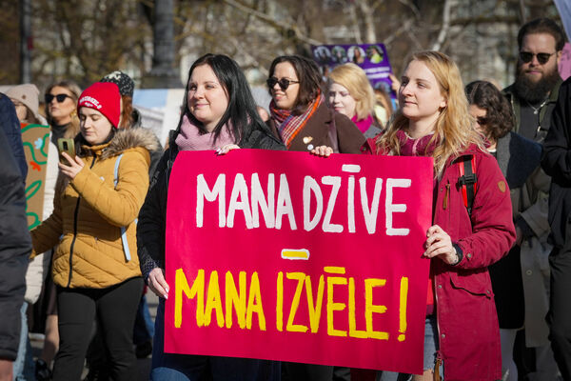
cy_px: 190
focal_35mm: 190
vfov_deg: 7.2
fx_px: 3013
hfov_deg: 10.8
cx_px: 286
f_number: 6.3
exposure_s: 1/1600
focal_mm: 127
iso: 320
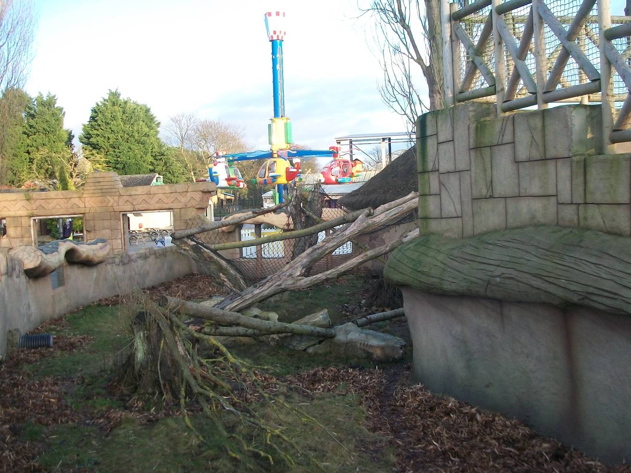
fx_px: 711
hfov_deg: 47.9
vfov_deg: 36.8
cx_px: 323
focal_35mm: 39
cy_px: 212
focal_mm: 5.7
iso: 80
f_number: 2.9
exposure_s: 1/125
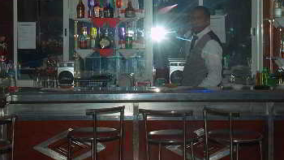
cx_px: 61
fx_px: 648
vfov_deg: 14.1
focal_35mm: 86
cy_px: 61
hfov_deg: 24.4
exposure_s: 1/60
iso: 200
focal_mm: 24
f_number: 5.6
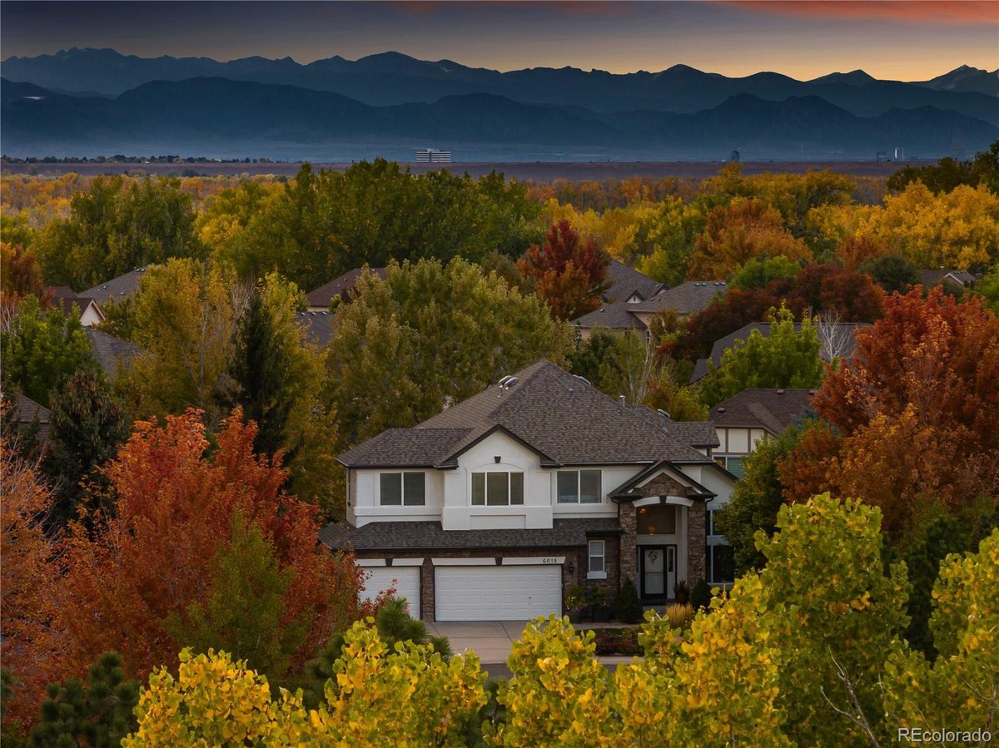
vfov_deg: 8.9
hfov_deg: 11.9
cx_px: 500
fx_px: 4789
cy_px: 374
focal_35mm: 166
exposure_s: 1/120
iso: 400
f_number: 3.4
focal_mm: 30.71
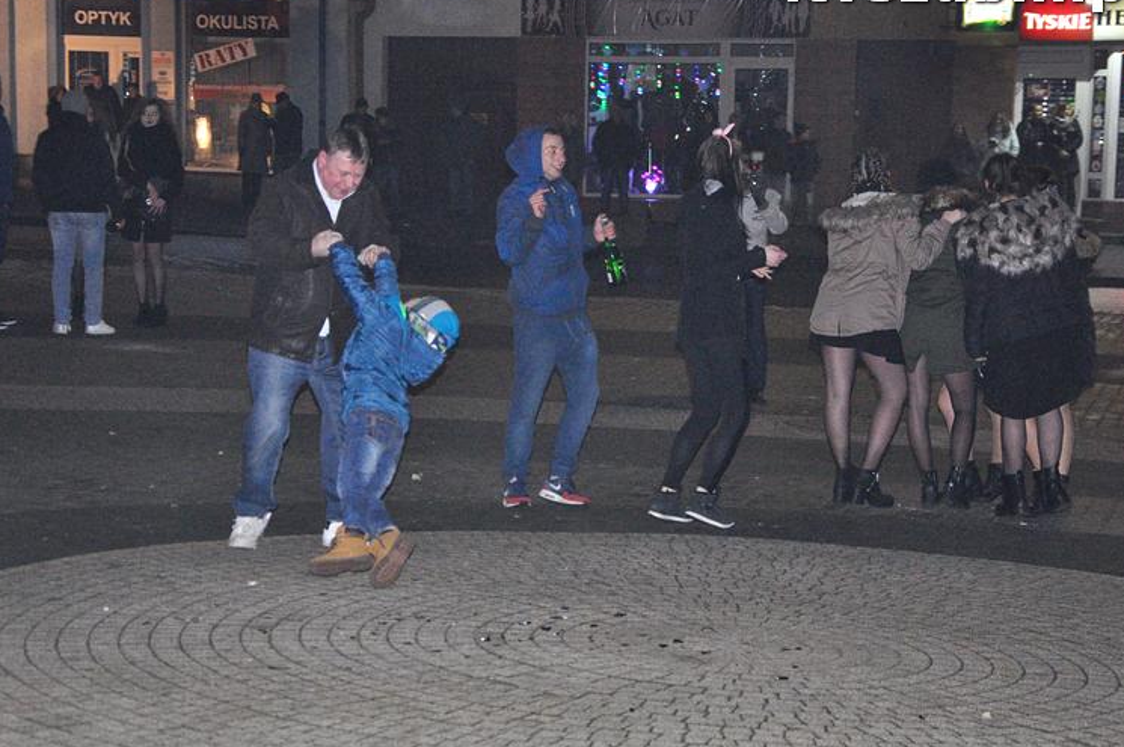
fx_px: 2776
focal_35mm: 89
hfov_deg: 22.9
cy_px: 355
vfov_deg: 15.3
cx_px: 533
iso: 3200
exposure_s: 1/60
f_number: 5.6
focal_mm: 52
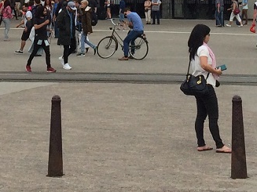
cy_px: -235
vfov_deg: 10.0
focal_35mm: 133
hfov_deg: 14.8
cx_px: 110
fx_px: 987
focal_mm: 4.15
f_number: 2.2
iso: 32
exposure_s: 1/2415
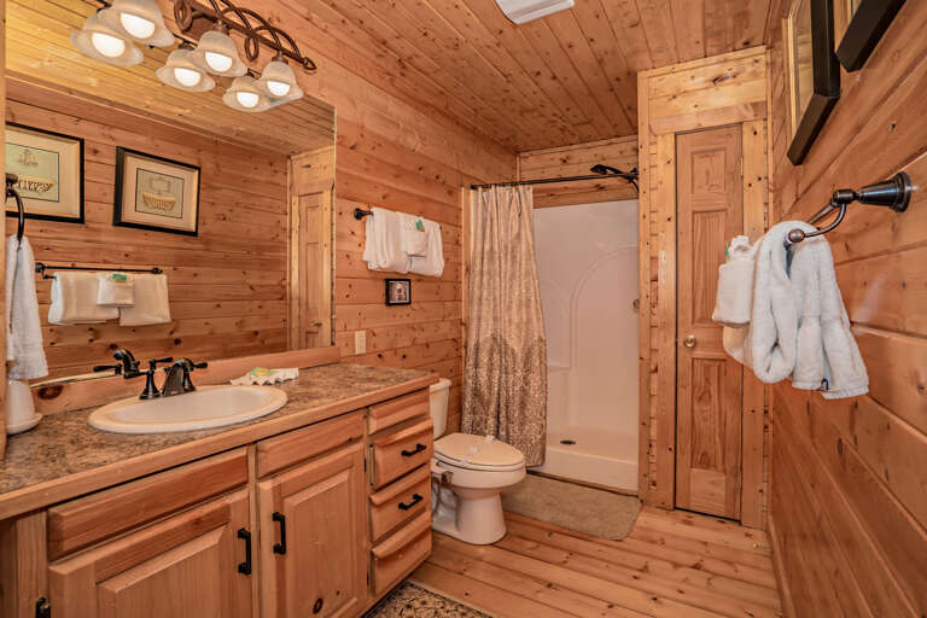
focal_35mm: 16
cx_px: 464
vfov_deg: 73.7
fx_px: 412
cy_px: 309
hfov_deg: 96.7
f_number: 7.1
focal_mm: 16
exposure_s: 1/160
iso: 320
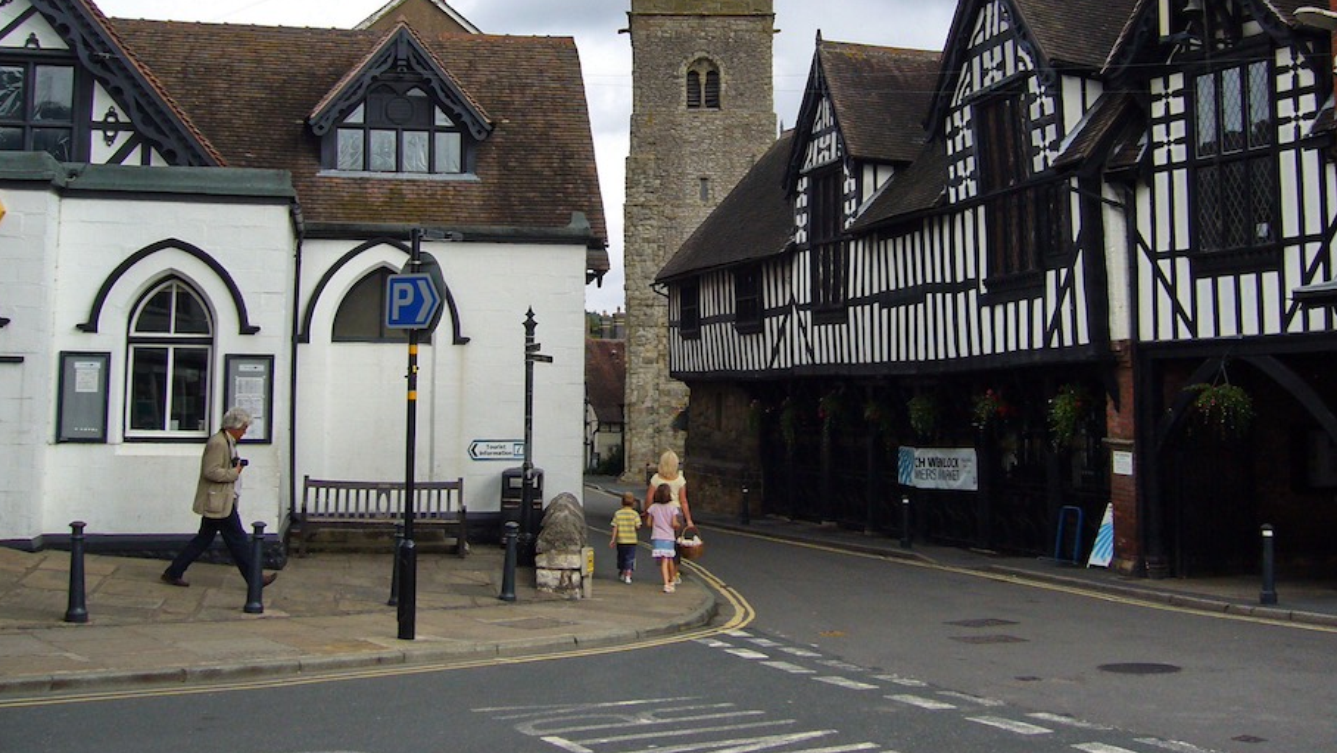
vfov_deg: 27.4
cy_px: 195
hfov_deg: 47.3
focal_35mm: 43
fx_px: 1525
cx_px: 702
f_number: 5.6
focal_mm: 5.8
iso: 80
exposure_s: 1/125
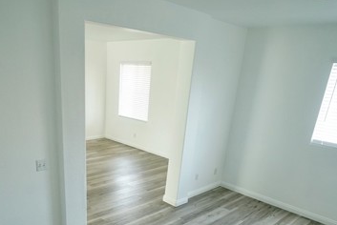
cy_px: 186
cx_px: 130
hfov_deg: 62.9
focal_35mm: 29
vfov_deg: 42.6
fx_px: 272
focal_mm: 16
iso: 1000
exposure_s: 1/60
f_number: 4
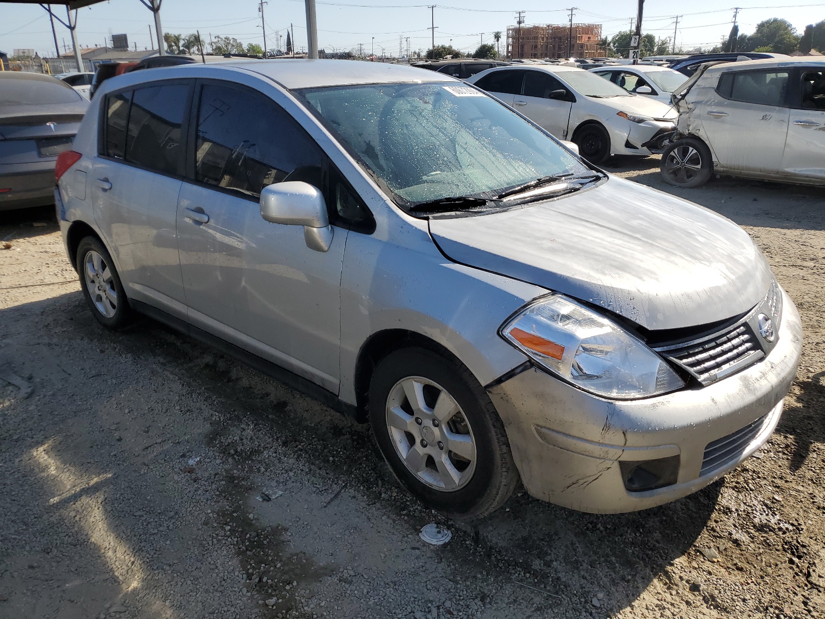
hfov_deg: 67.3
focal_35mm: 26
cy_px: 310
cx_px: 412
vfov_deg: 53.1
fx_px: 620
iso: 50
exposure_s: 1/3333
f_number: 1.5
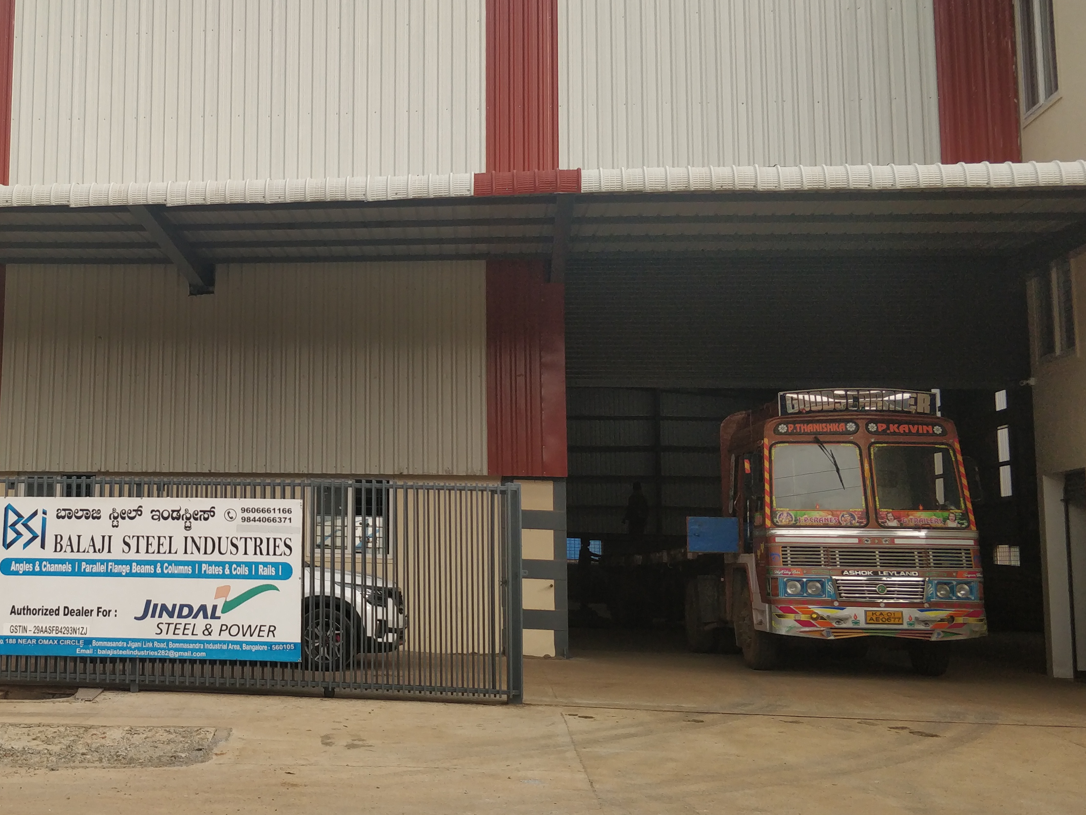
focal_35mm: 39
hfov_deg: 46.0
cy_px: 352
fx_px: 1224
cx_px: 260
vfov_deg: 36.8
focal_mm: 4.1
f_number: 1.7
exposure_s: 1/1062
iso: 125
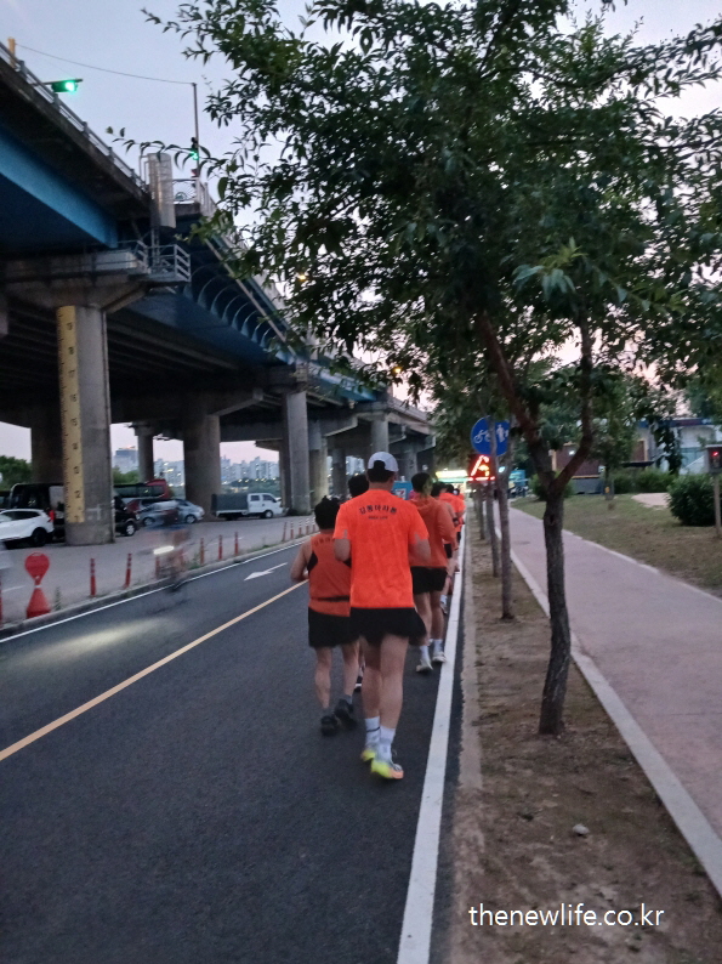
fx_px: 751
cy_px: 482
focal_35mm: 27
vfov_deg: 65.3
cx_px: 361
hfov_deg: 51.3
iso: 500
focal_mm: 4
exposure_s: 1/20
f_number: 1.8
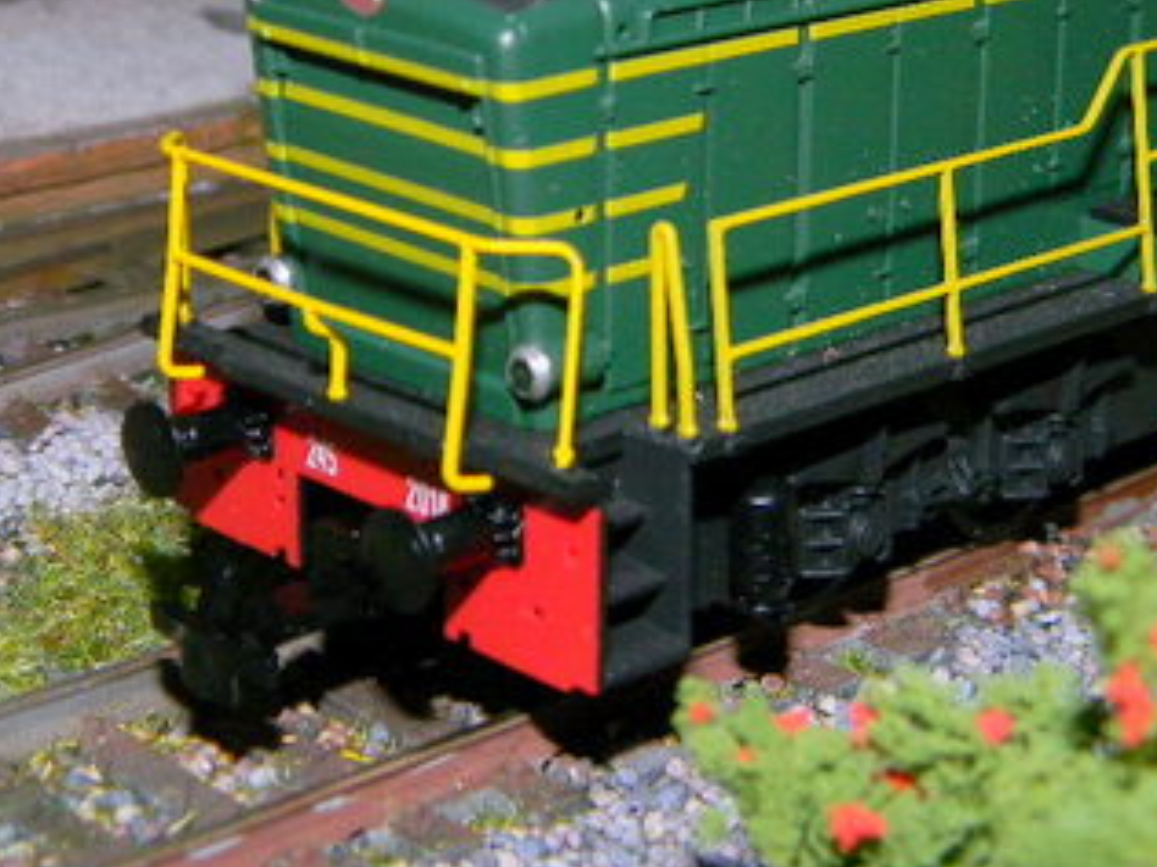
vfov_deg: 17.7
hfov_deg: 23.4
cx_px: 798
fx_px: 2774
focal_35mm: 83
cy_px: 263
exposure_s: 1/30
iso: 200
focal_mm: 7.3
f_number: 7.6
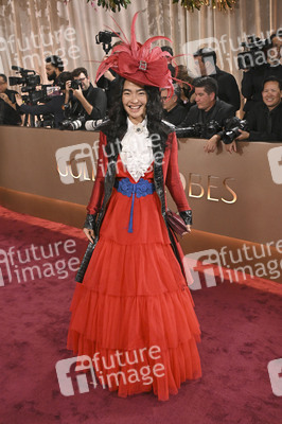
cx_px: 141
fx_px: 412
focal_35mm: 35
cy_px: 212
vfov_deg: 54.5
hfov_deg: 37.8
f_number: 5.6
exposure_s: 1/320
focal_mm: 35
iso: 2500
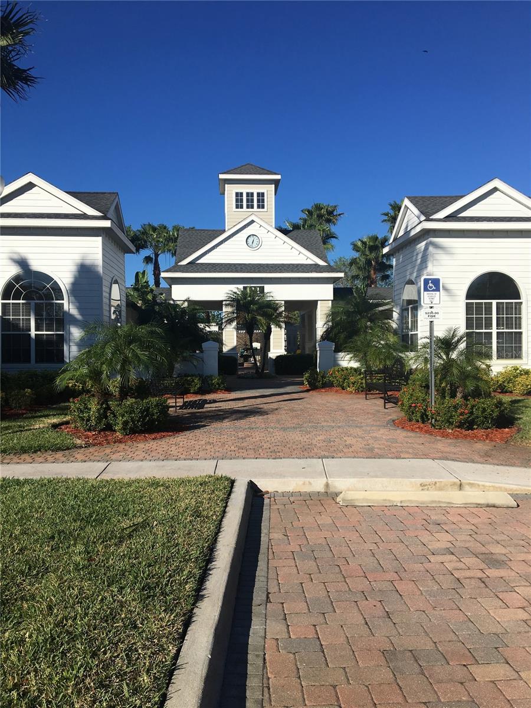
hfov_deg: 48.2
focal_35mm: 29
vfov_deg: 61.7
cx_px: 266
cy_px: 354
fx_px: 593
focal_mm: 4.15
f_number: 2.2
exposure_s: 1/2959
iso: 25
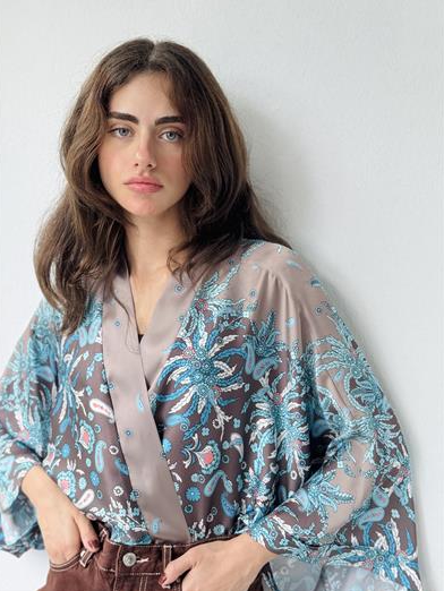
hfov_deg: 29.7
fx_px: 837
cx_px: 220
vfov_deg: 38.9
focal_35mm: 49
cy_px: 293
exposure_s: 1/156
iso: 80
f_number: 1.78
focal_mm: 6.76
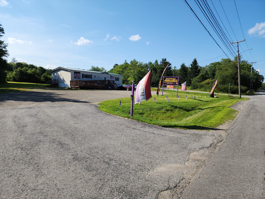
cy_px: 100
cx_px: 132
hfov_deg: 73.9
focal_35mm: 23
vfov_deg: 58.9
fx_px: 176
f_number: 1.8
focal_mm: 6.4
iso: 12
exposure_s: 1/1099
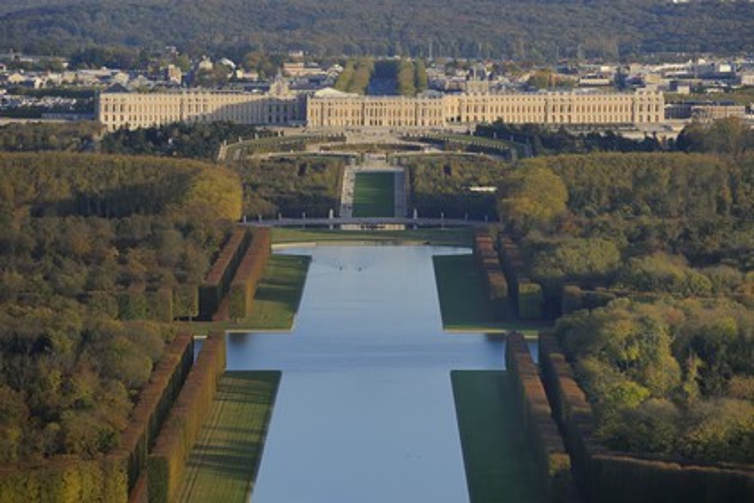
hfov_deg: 10.3
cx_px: 377
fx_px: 4189
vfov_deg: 6.9
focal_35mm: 200
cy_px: 252
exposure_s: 1/1000
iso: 400
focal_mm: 200
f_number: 5.6
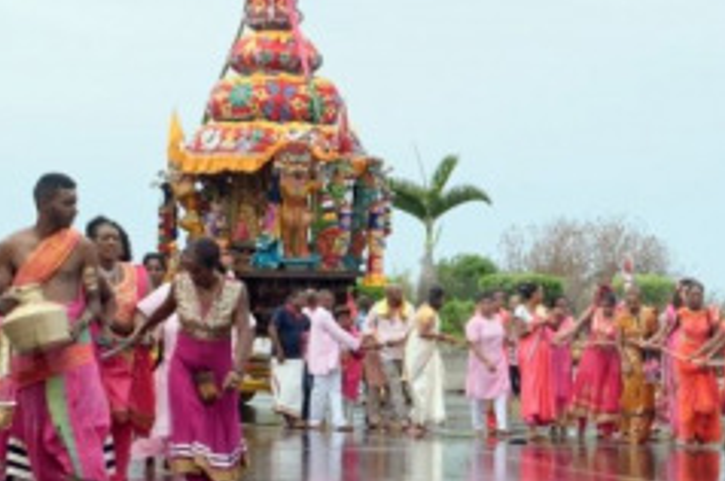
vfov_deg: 11.2
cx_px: 816
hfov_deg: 16.4
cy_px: 417
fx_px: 2433
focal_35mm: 121
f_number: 8
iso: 200
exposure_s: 1/200
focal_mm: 24
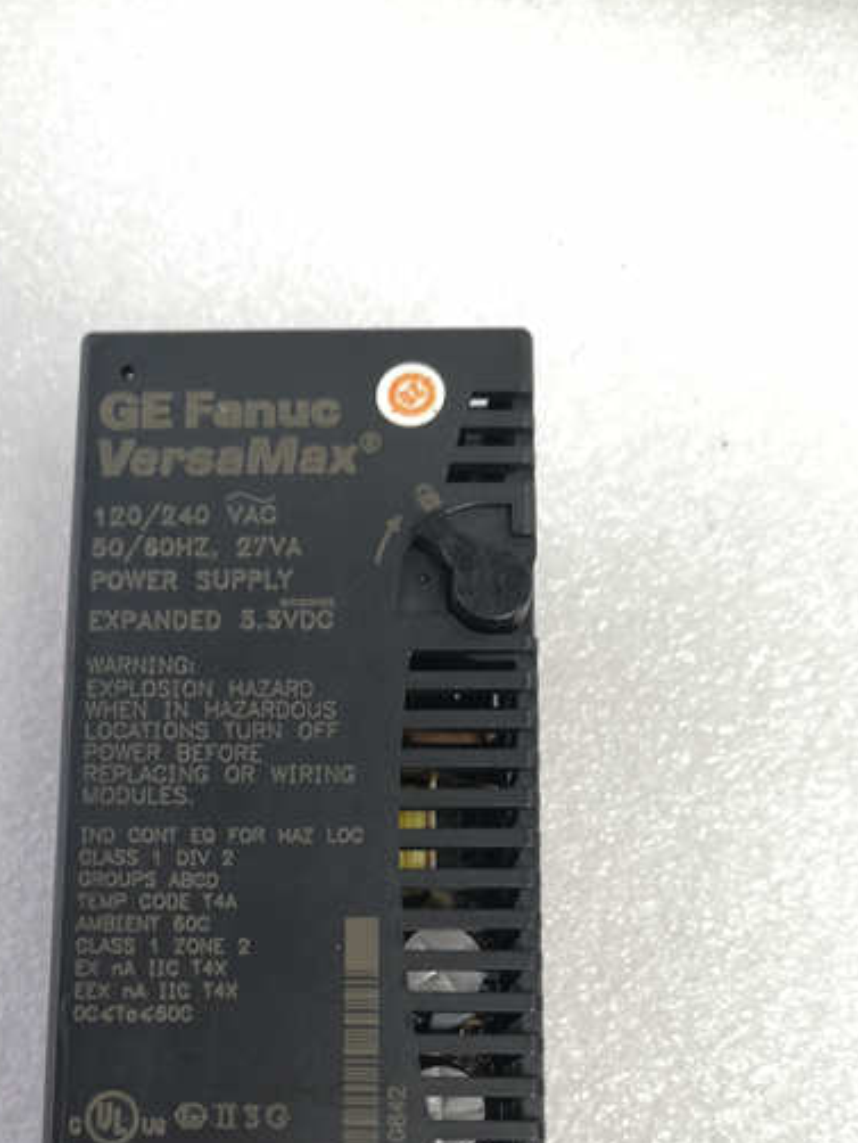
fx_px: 1420
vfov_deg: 42.6
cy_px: 847
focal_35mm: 43
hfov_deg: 33.5
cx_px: 339
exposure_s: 1/33.3
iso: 200
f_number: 1.8
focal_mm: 3.95
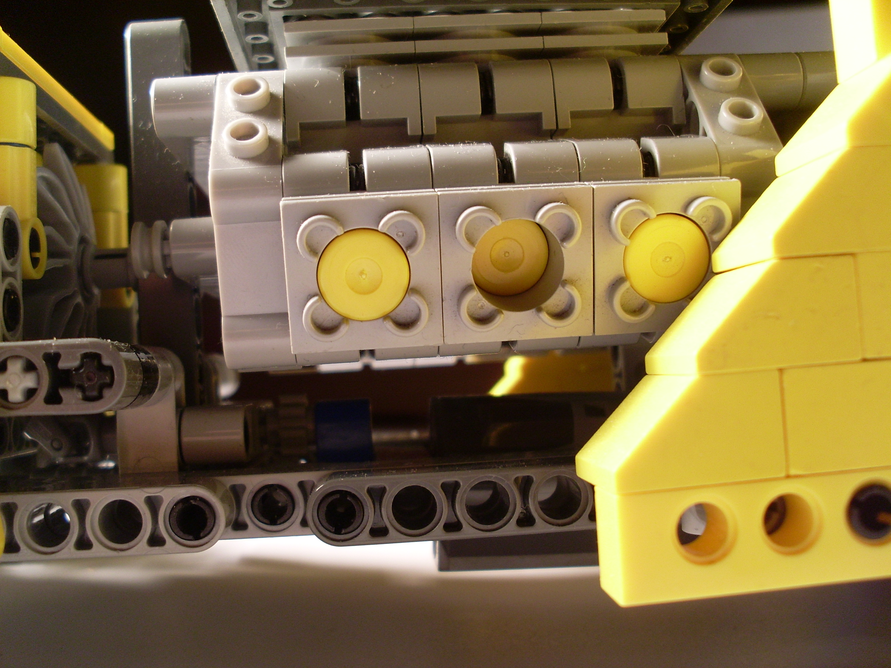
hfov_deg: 49.0
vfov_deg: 37.7
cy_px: 334
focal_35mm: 38
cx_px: 446
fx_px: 978
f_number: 3
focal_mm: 6.3
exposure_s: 1/125
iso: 80
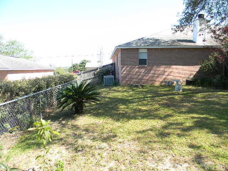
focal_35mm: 28
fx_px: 184
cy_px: 86
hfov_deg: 63.4
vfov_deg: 49.7
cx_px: 114
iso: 80
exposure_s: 1/168
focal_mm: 5
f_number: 3.5
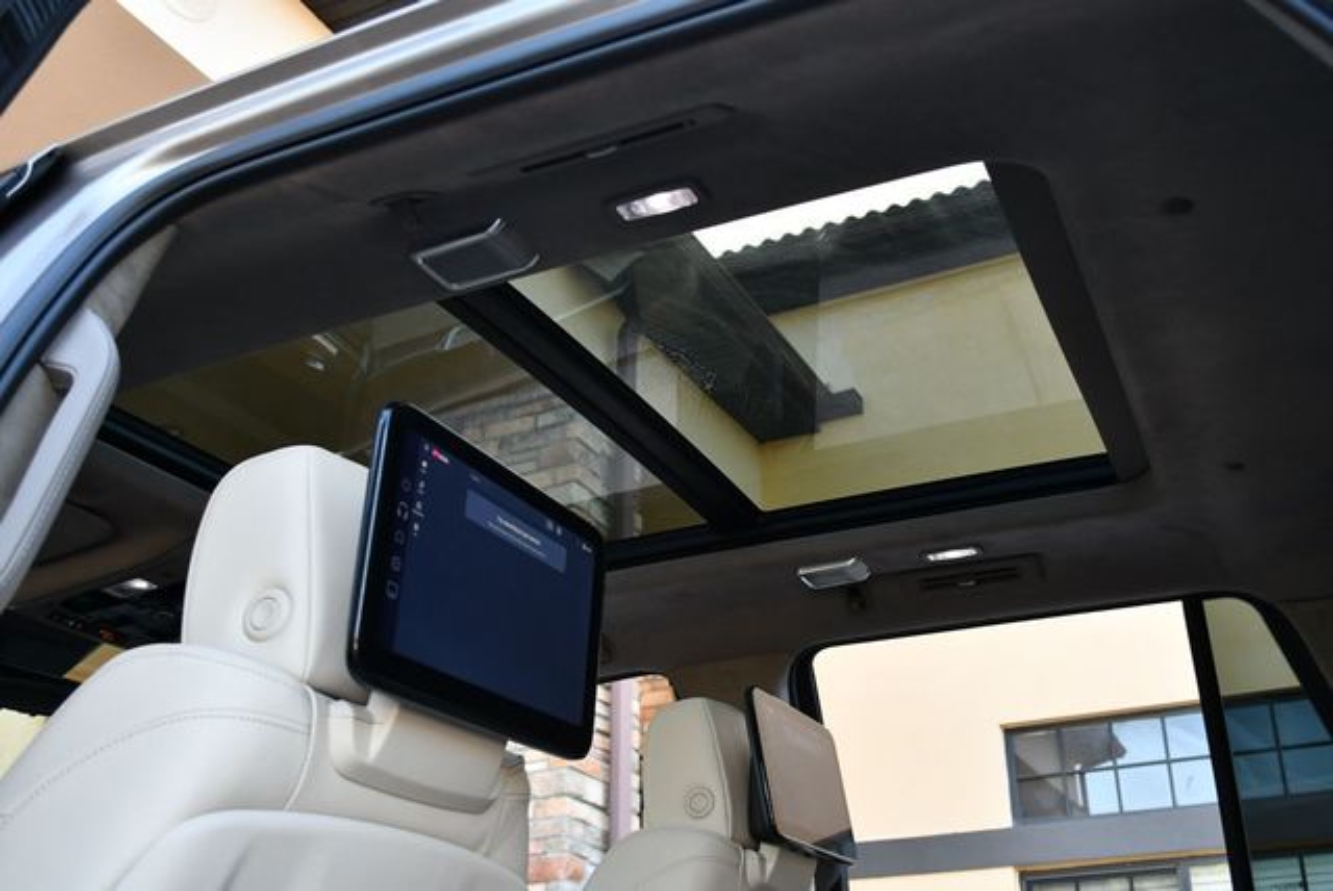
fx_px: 1334
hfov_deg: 53.1
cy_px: 446
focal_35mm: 36
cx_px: 666
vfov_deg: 36.9
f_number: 4
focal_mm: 18
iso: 400
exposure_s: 1/250
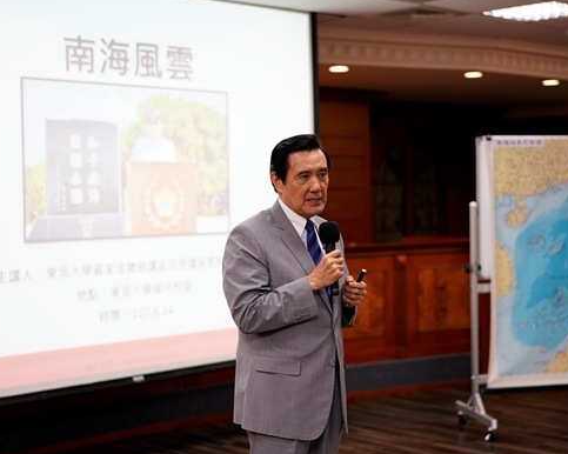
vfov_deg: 24.2
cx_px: 290
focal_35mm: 63
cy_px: 226
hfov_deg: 30.0
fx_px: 1059
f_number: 2
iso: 320
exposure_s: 1/200
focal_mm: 55
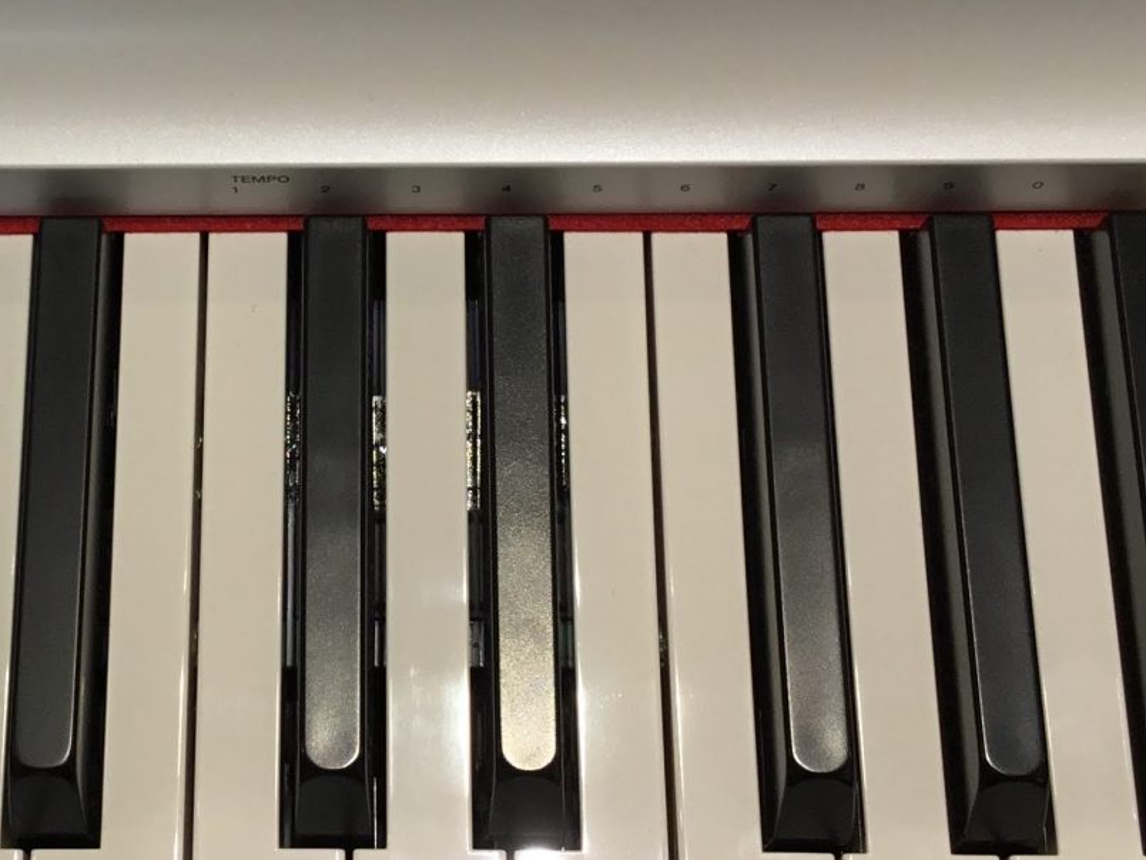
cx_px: 318
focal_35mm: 74
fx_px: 2450
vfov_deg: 19.9
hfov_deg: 26.1
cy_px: 329
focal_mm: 3.3
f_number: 2.4
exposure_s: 1/120
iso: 32
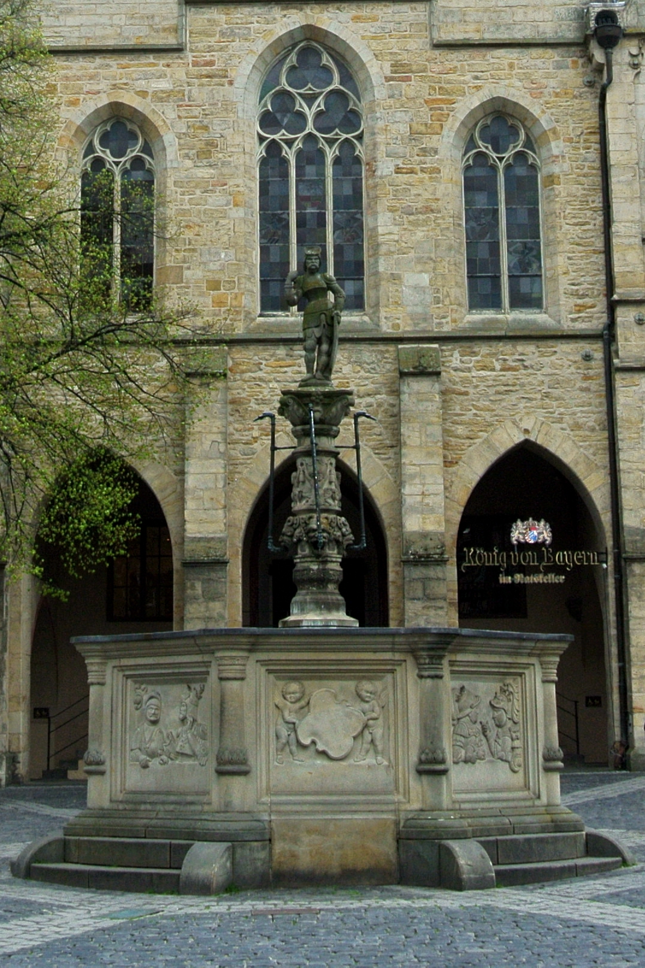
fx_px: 806
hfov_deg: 43.6
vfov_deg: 61.9
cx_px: 322
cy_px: 484
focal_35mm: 30
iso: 100
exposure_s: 1/320
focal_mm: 11.4
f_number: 4
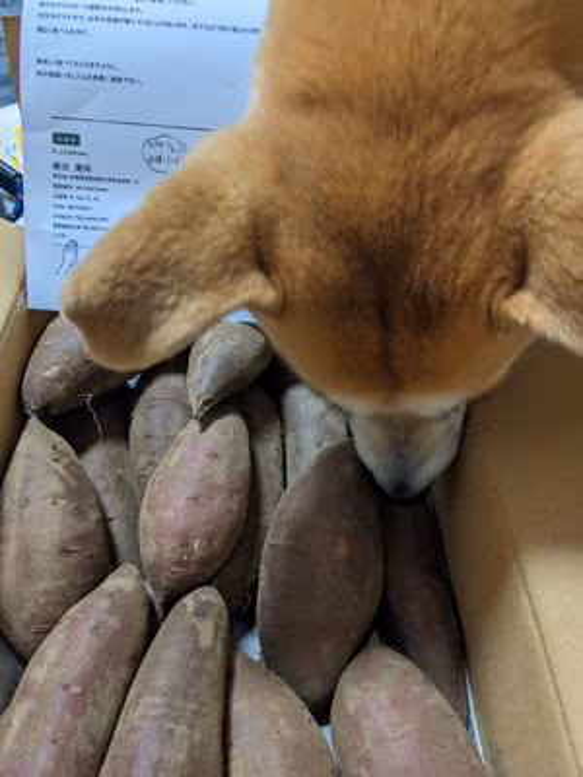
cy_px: 388
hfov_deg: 51.4
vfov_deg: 65.3
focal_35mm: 27
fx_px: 606
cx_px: 292
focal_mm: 4.38
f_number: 1.73
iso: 195
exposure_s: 1/40
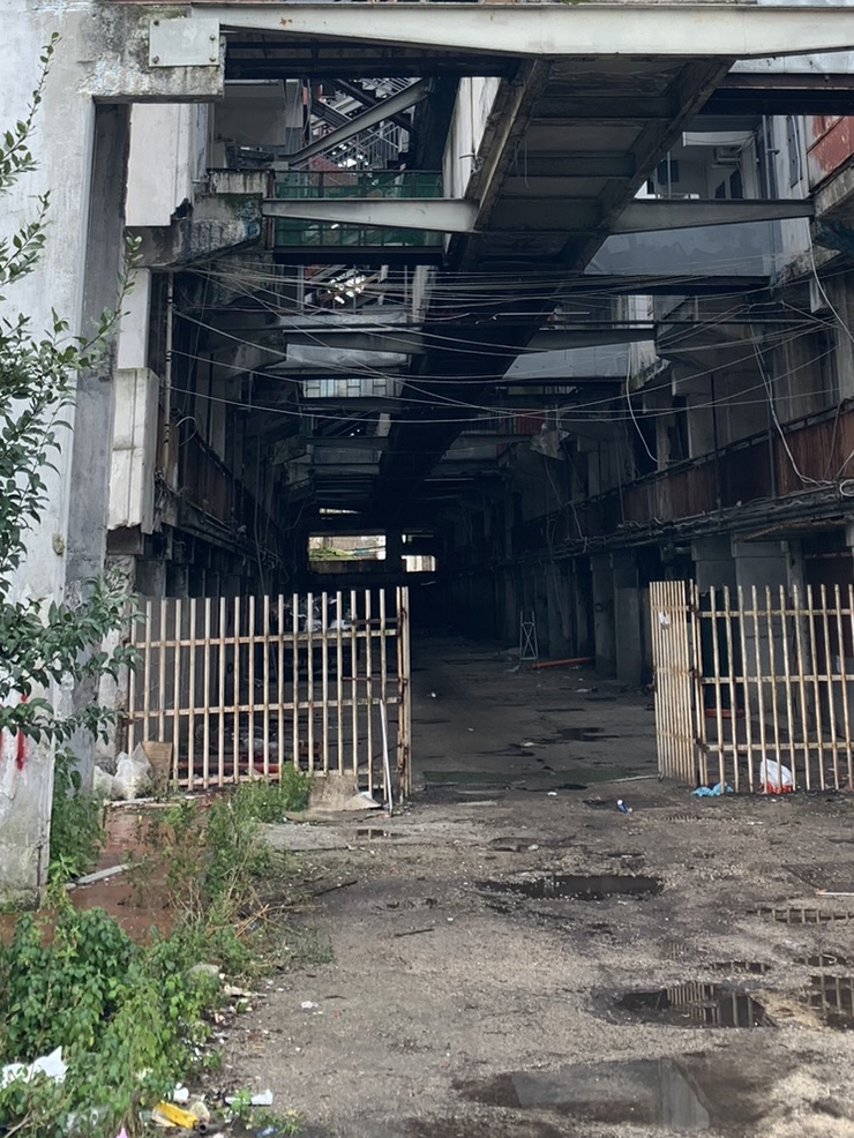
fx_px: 1776
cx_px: 504
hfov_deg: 27.0
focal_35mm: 54
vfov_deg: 32.5
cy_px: -16
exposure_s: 1/166
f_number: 1.8
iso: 25
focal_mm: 4.25
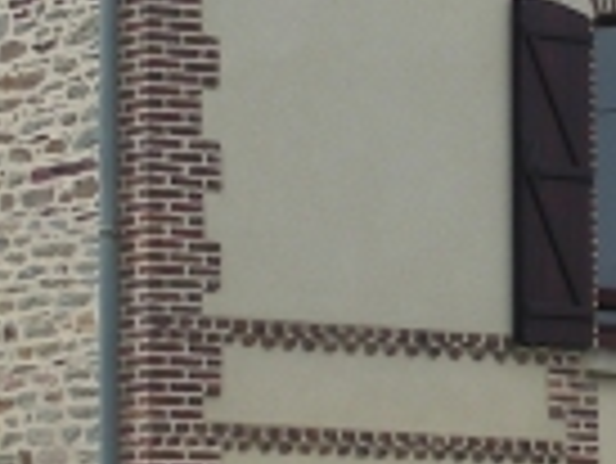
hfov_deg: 5.6
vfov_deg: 4.3
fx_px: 6216
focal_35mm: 349
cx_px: 899
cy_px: 140
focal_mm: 11.7
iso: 50
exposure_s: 1/388
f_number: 4
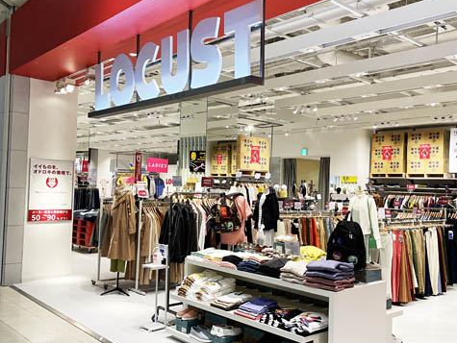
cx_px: 231
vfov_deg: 40.7
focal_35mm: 35
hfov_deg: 52.6
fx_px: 462
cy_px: 172
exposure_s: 1/120
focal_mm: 4.2
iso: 64
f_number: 1.6
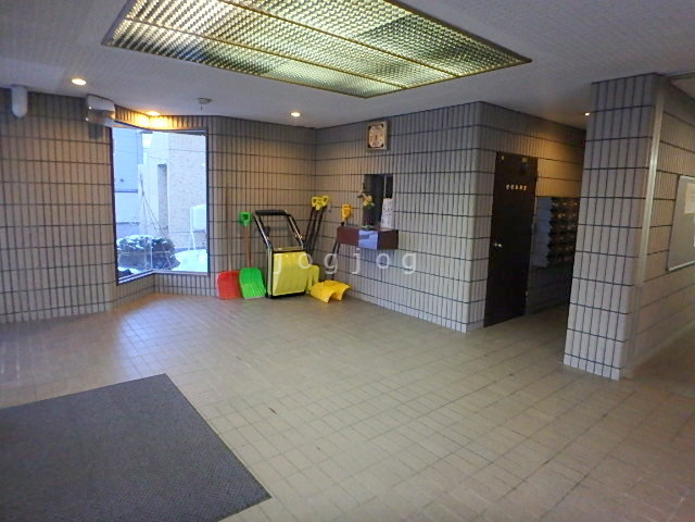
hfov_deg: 79.0
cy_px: 261
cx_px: 348
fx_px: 422
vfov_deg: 63.4
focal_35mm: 21
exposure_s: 1/13
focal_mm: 3.7
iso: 800
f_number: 3.5
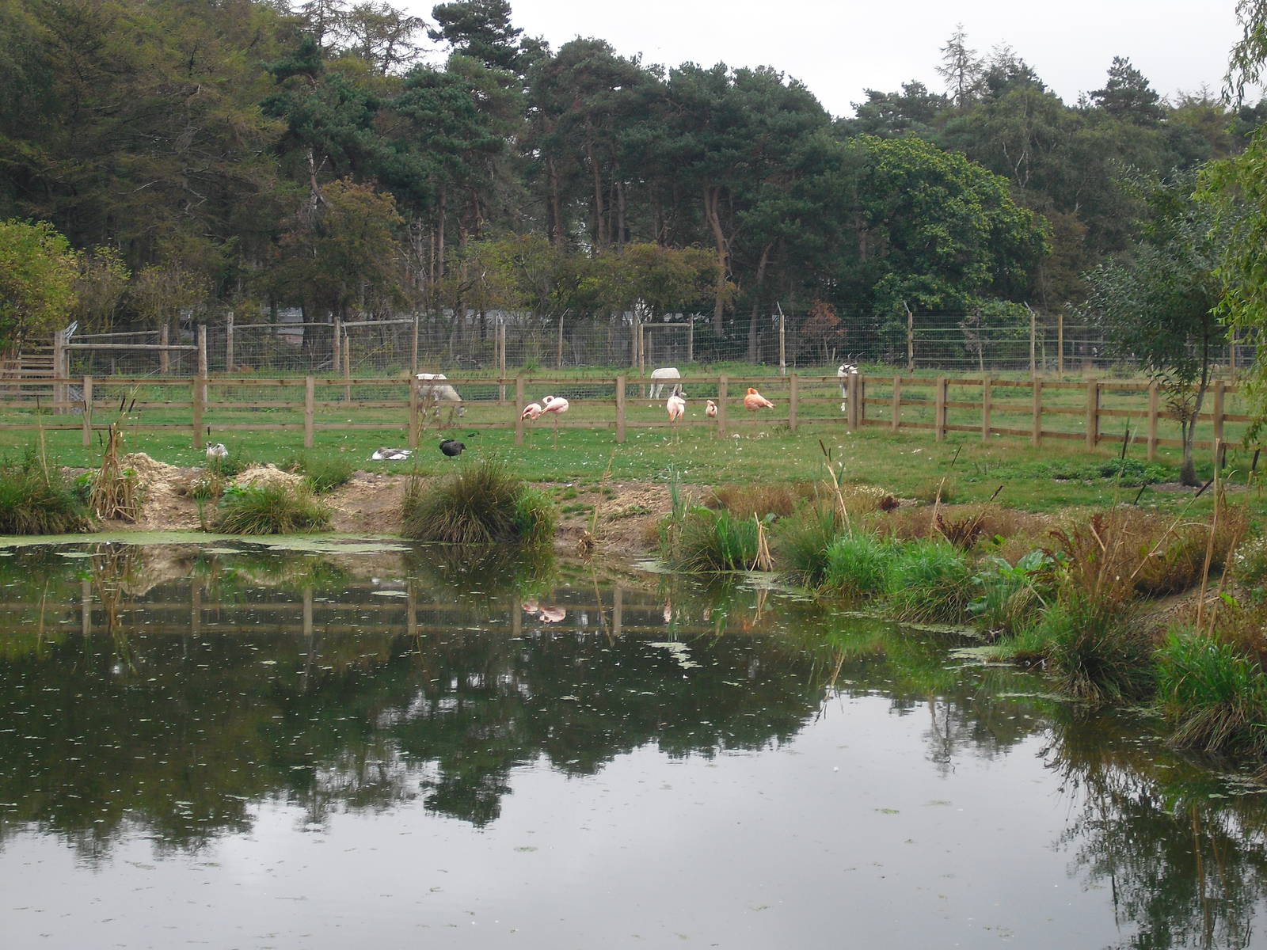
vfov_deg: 19.9
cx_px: 634
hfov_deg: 26.3
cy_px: 475
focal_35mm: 74
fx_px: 2709
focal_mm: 13.1
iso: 100
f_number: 4.6
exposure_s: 1/250
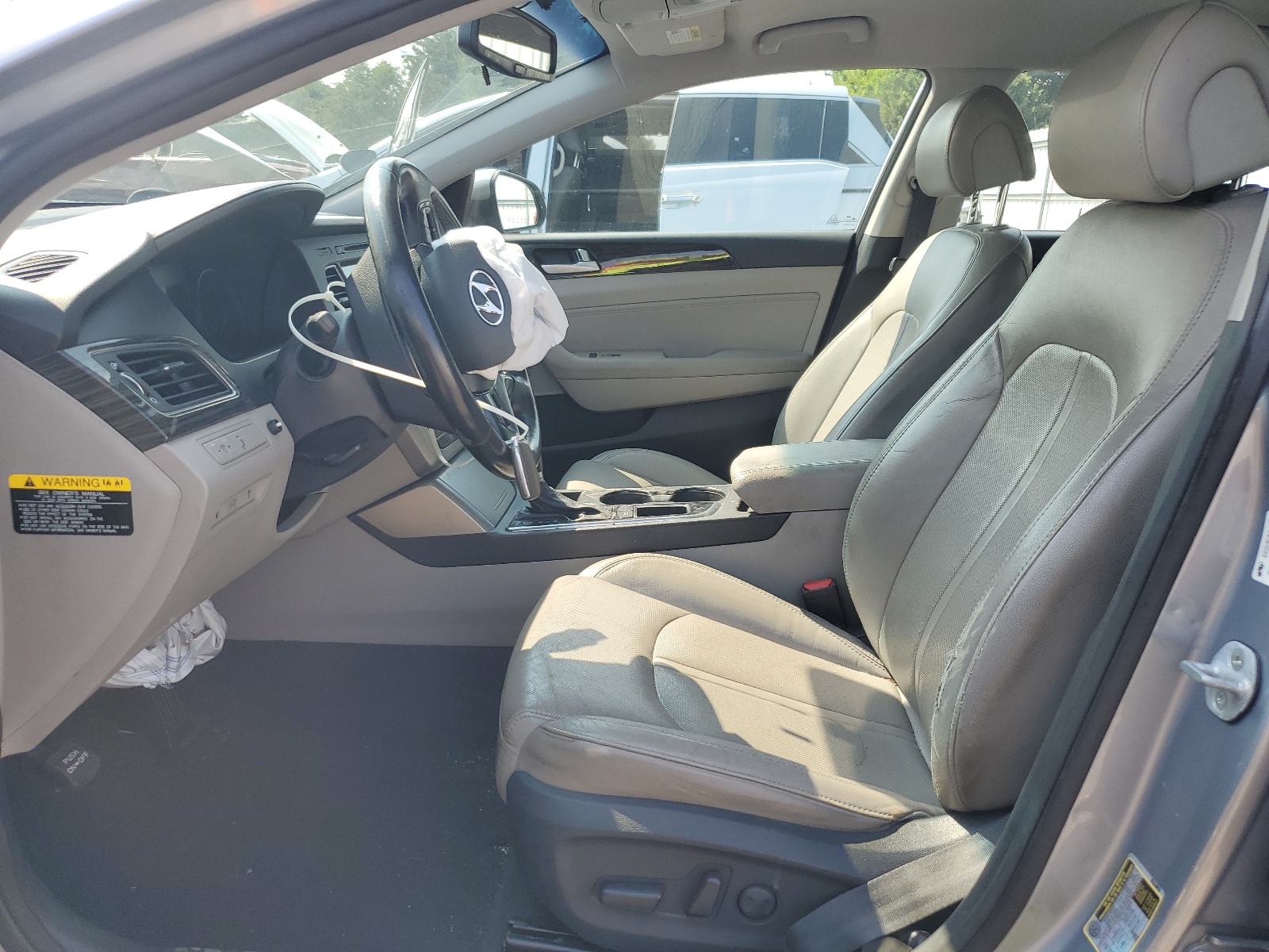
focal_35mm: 26
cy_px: 476
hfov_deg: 67.3
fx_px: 953
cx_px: 634
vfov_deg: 53.1
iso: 50
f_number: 1.5
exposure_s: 1/667
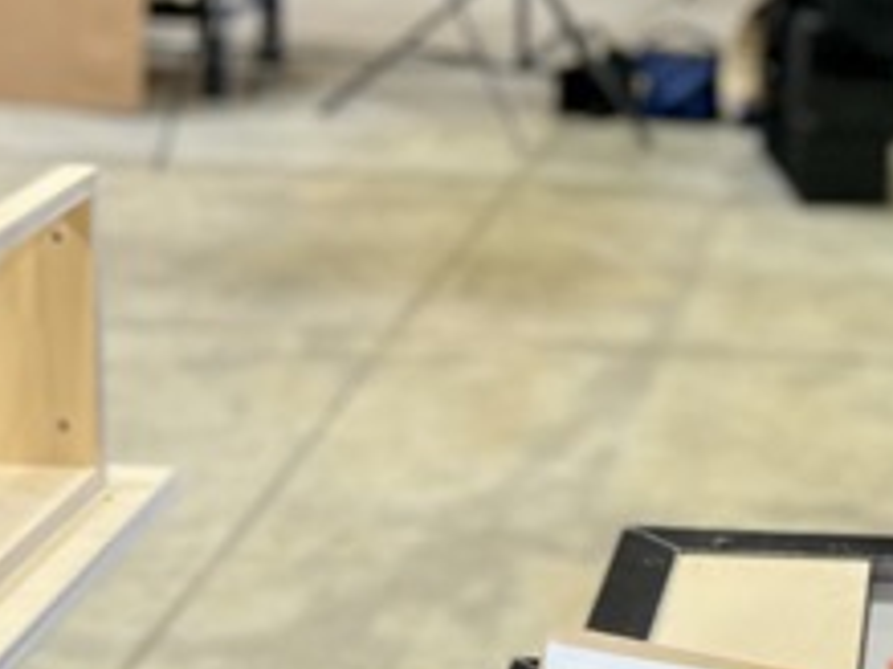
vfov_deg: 15.5
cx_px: 1134
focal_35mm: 95
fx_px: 2449
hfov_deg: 19.2
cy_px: 233
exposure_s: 1/60
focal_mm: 5.7
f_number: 1.5
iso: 125
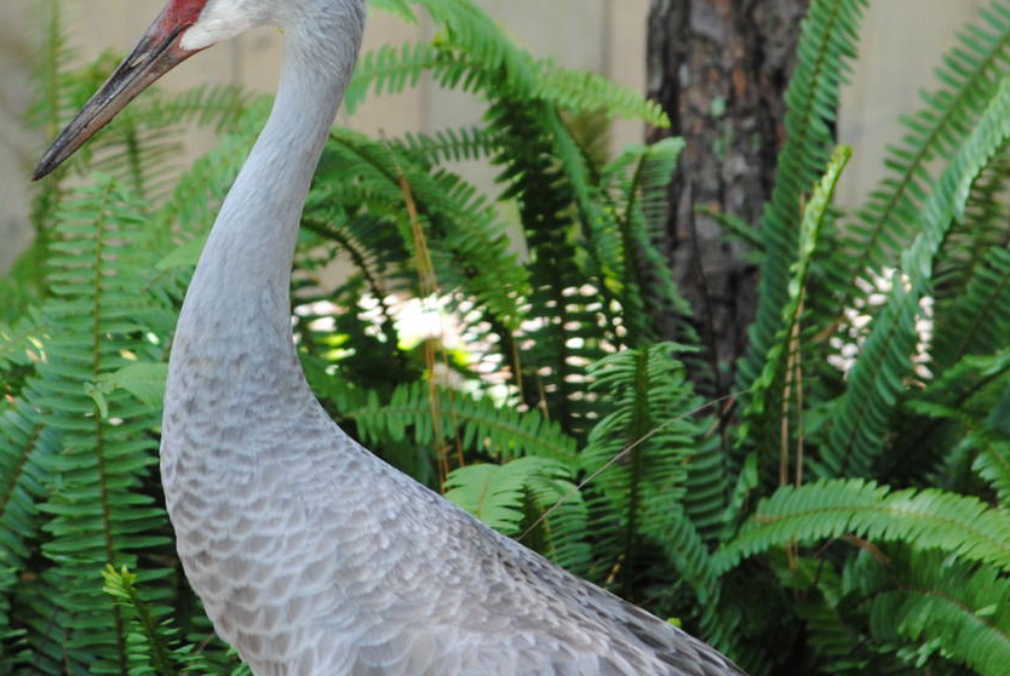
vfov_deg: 2.8
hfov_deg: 4.2
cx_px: 325
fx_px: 13733
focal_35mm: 489
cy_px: 219
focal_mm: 170
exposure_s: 1/200
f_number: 5
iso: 400
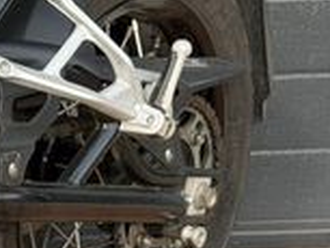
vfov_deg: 7.4
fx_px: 1918
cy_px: 237
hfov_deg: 9.4
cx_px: -233
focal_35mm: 201
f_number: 1.78
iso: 80
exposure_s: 1/1242
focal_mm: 6.76
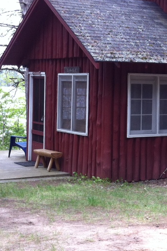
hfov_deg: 14.6
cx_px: 188
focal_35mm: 91
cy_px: 109
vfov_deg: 22.4
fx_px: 634
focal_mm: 3.85
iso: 80
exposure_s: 1/167
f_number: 2.8
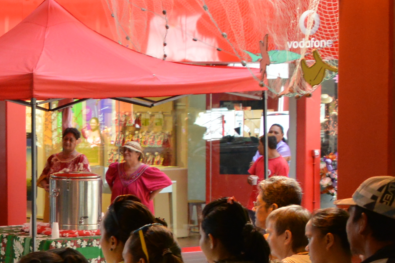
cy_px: 183
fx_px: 1416
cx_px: -340
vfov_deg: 10.6
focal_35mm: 129
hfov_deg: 13.9
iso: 1250
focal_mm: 28
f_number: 5
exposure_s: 1/100
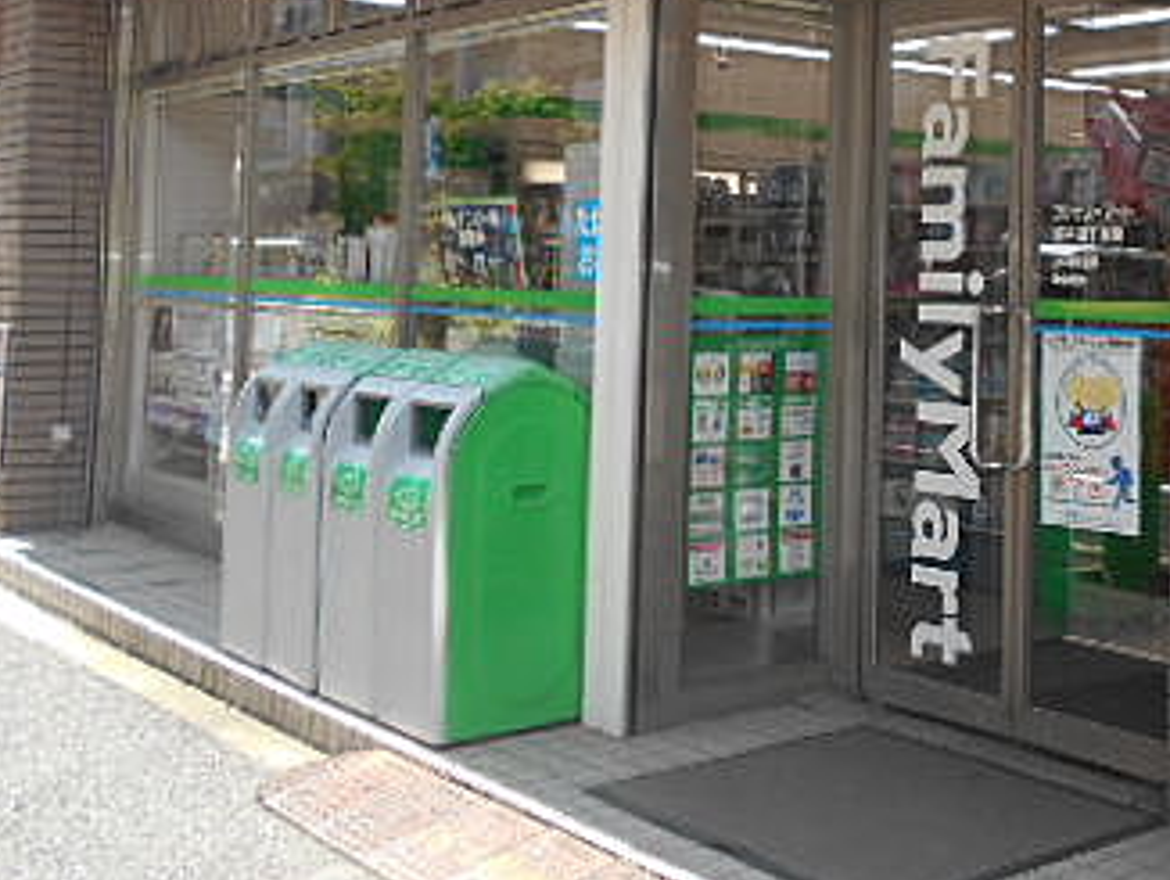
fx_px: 1725
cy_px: 119
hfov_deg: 35.7
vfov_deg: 27.7
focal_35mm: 51
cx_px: 1005
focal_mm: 4.6
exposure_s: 1/200
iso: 80
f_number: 3.2
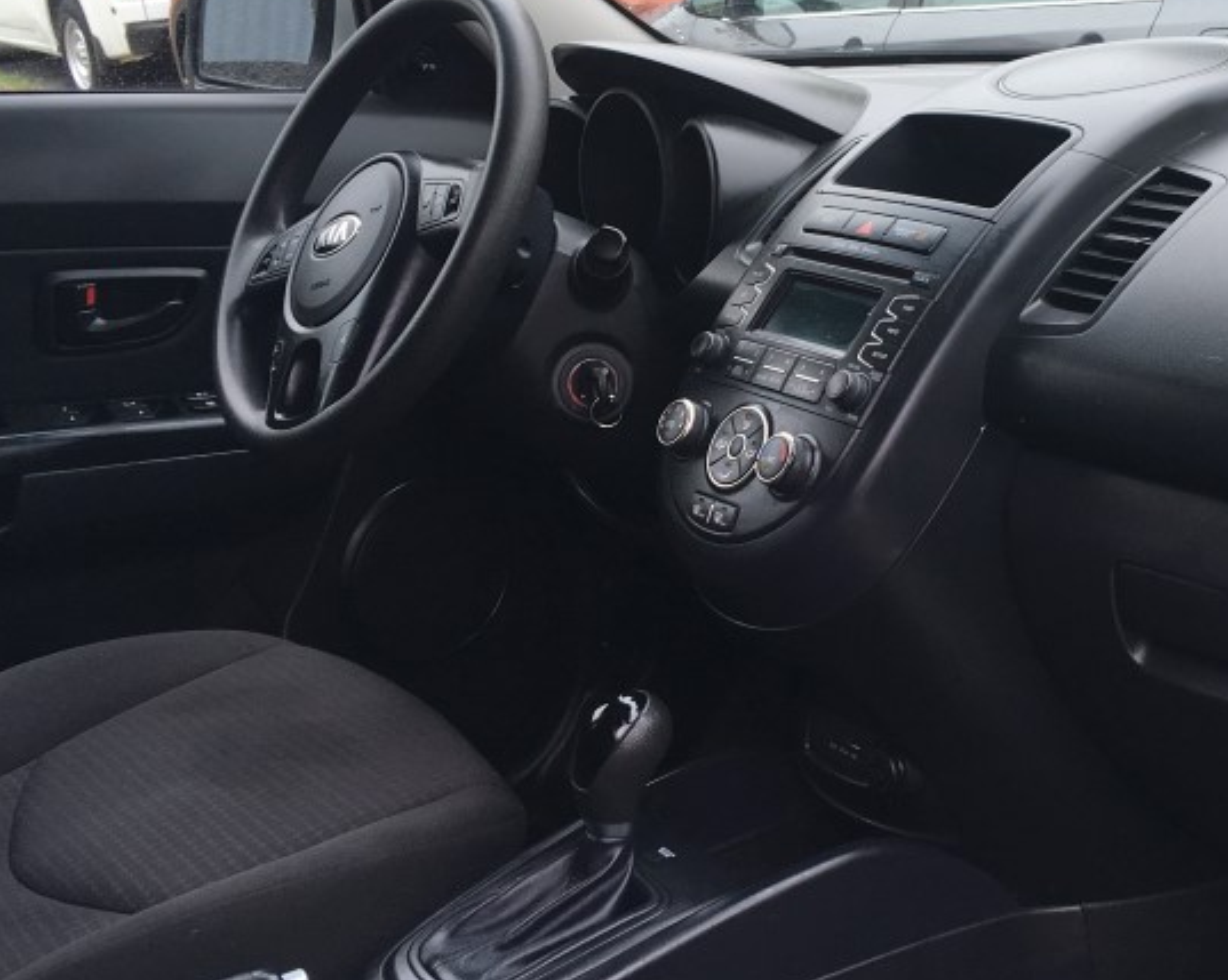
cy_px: 331
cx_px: 926
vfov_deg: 27.9
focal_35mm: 54
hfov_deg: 34.0
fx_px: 1962
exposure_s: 1/219
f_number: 2.2
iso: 25
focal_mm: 4.15
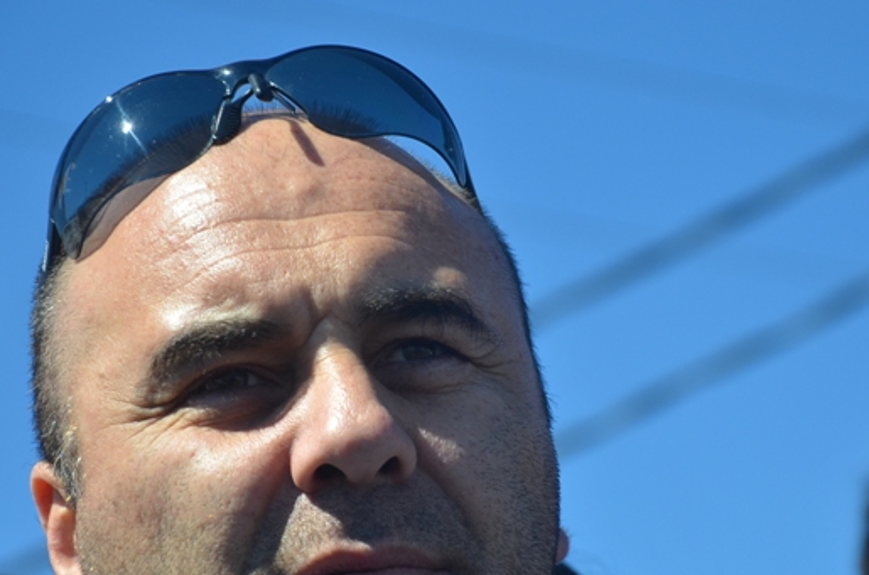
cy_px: 422
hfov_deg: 8.4
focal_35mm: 245
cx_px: 547
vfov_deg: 5.6
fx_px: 5896
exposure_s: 1/640
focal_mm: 105
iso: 200
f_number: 6.3
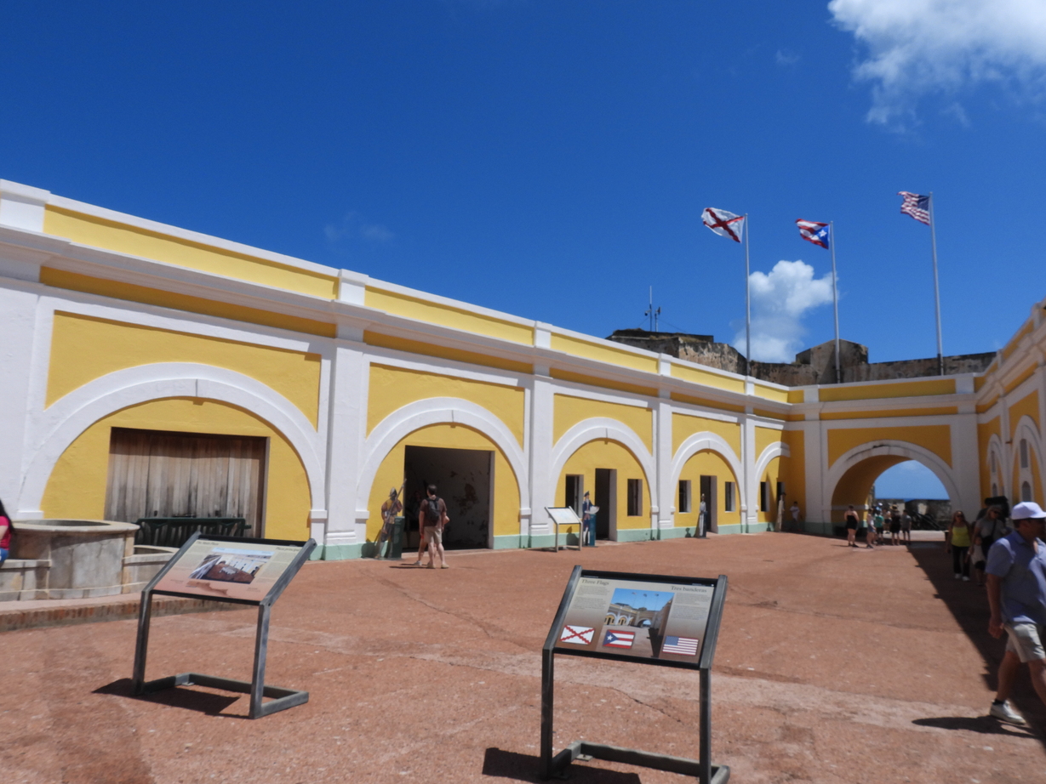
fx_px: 756
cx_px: 534
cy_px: 395
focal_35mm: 25
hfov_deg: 69.4
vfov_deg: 54.9
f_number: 4.5
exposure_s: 1/1600
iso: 100
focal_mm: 4.3
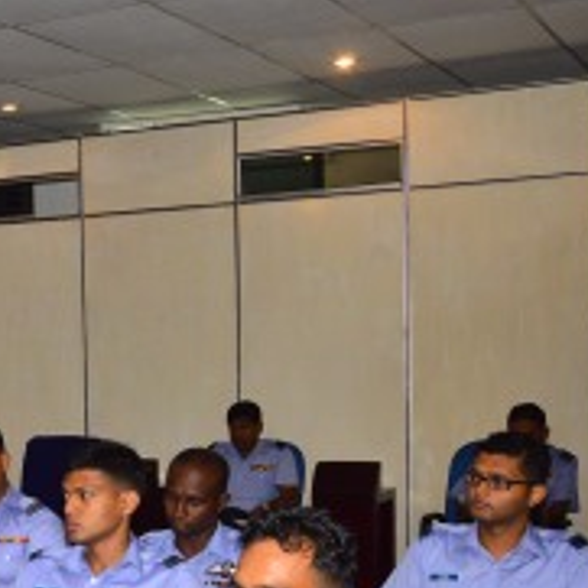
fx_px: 1461
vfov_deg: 22.4
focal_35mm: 76
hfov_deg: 20.2
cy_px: 487
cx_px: -240
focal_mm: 18
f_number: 7.1
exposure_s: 1/100
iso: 400
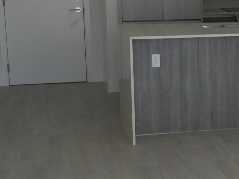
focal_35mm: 95
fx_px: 656
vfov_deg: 15.6
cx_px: 251
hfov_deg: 19.9
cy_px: 92
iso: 80
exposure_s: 1/100
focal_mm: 4.3
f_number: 3.3
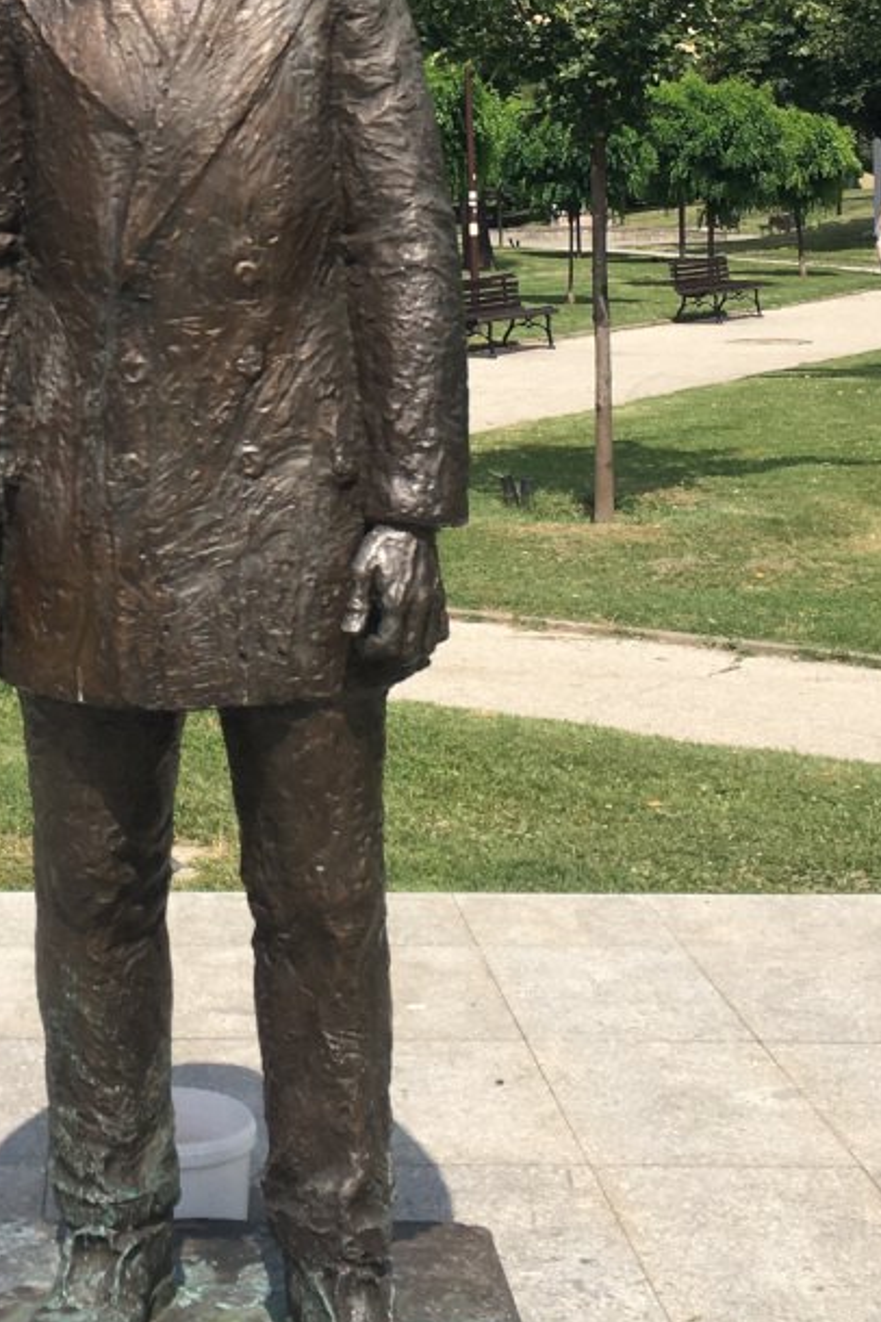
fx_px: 2423
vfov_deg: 29.2
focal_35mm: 66
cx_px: 148
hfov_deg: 20.3
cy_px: 116
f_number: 2.2
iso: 25
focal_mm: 4.15
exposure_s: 1/1425
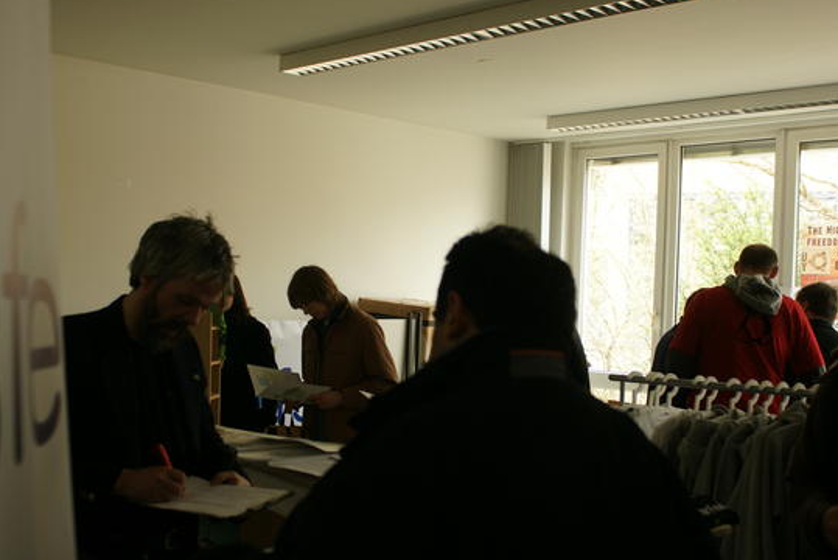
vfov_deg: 15.4
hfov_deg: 22.9
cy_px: 309
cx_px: 421
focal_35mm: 89
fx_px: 2073
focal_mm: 50
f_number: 2.8
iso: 200
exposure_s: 1/80
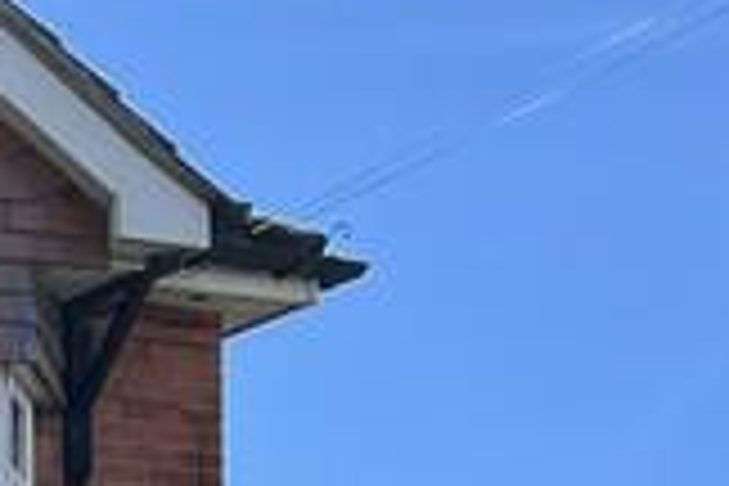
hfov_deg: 10.5
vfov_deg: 7.5
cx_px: -972
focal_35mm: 171
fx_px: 3462
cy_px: 1170
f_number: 1.5
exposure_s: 1/2915
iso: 50
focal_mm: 5.7
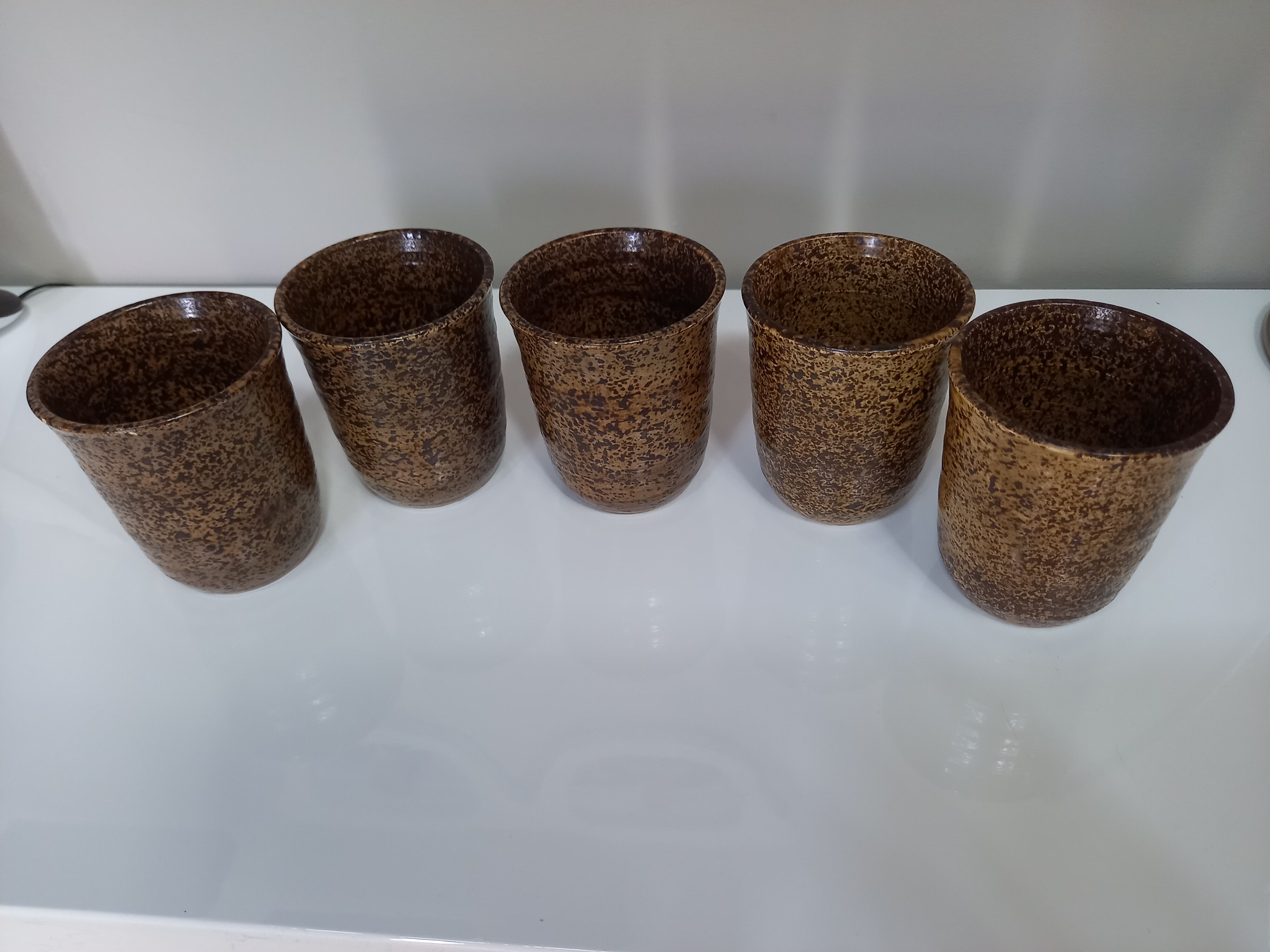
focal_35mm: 25
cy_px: 476
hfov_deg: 69.4
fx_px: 917
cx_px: 635
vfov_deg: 54.9
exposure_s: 1/33.3
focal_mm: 4.6
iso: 320
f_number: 2
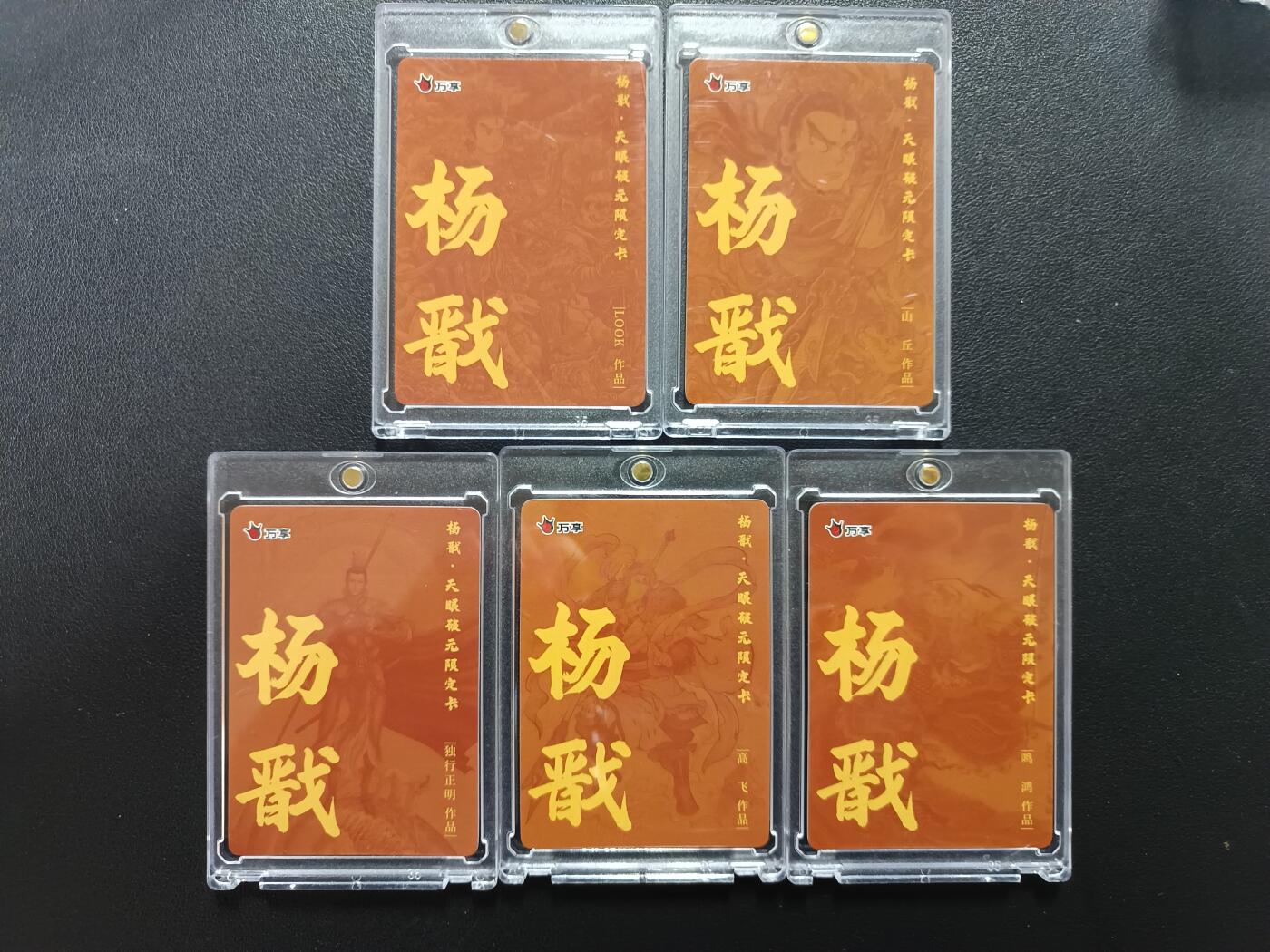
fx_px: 881
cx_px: 635
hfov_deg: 71.6
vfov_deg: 56.8
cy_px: 476
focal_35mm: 24
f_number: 1.7
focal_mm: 5.31
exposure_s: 1/25
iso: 1759
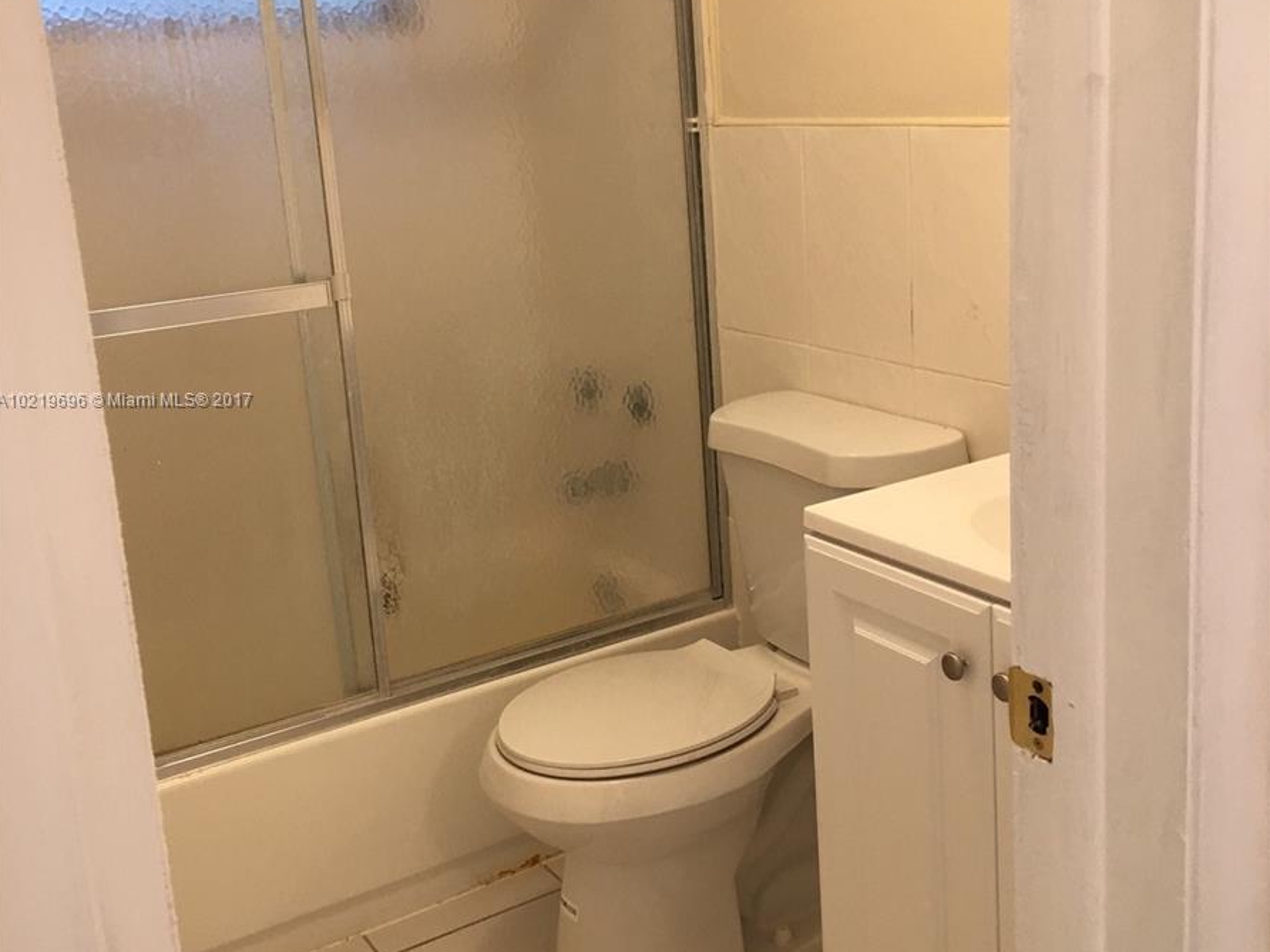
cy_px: 401
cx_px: 632
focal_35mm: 39
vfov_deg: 36.7
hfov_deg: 47.9
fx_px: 1431
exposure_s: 1/15
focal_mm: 4.15
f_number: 2.2
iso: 25
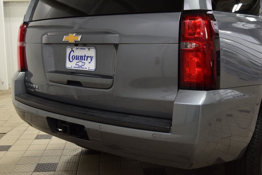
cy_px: 88
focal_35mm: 46
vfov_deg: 29.0
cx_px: 131
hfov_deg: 42.3
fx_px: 338
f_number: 6.3
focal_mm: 31
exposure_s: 1/15
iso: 560
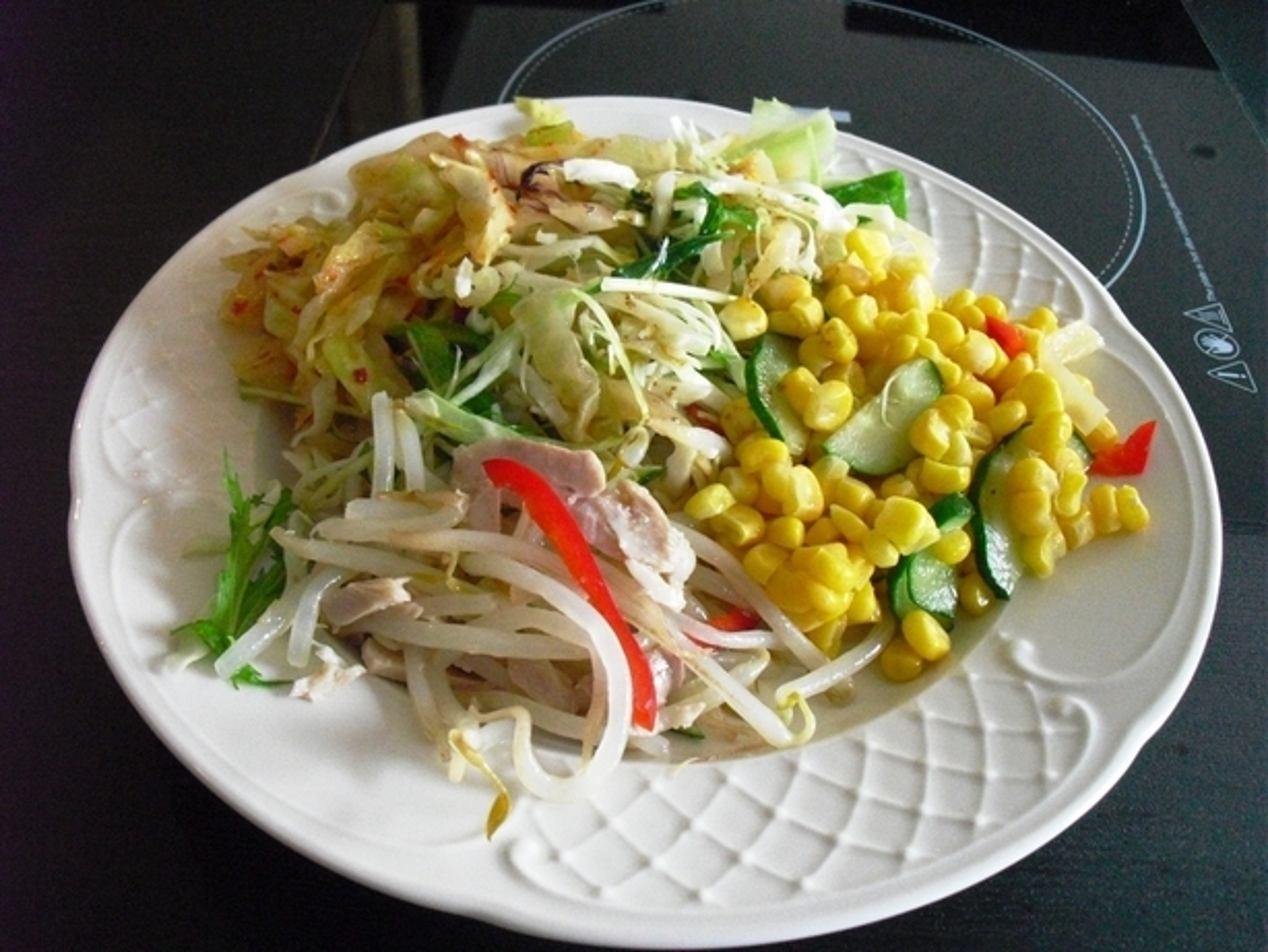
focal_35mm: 36
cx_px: 634
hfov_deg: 51.3
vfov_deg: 39.7
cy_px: 476
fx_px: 1319
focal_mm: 6.3
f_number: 3.1
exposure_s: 1/80
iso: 800
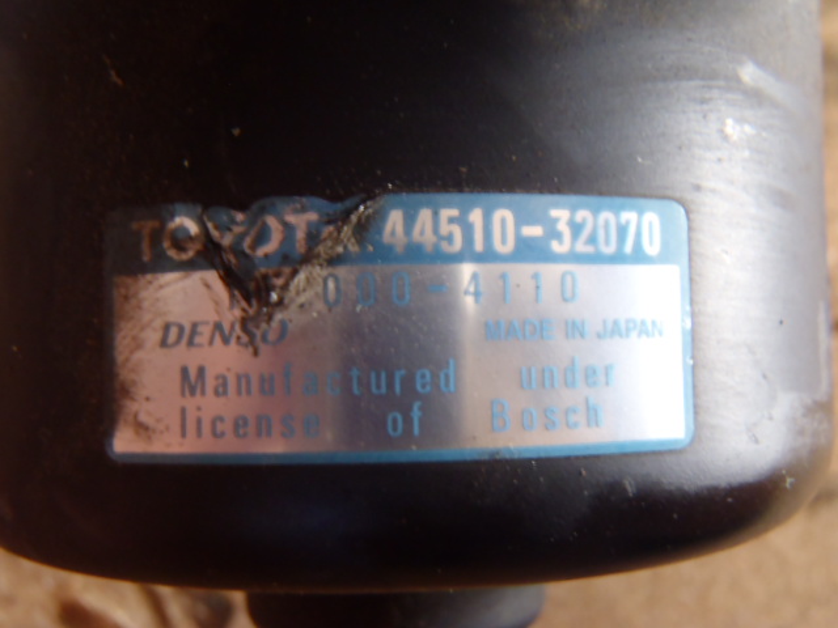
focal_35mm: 37
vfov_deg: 38.7
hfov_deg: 50.1
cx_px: 419
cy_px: 314
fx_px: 896
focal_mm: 6.64
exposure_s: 1/4
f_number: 4.7
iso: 200
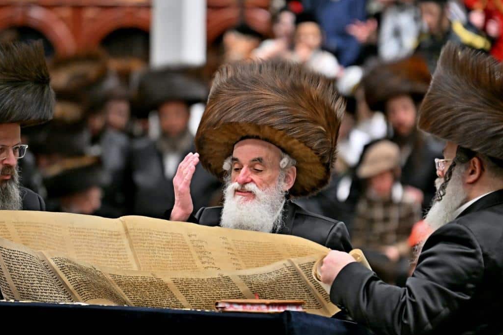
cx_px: 251
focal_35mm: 301
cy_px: 168
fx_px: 4206
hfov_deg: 6.8
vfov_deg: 4.6
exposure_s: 1/400
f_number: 2.8
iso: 400
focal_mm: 200
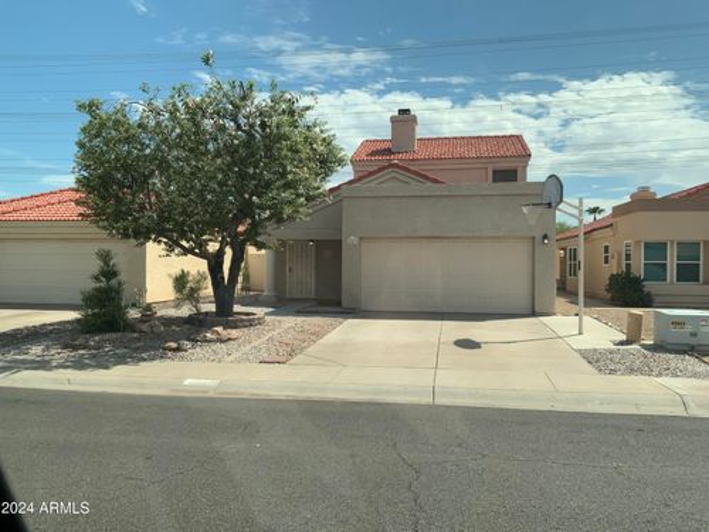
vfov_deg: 48.2
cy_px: 266
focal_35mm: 29
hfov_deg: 61.7
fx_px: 594
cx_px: 354
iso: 16
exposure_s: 1/997
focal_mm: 3
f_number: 1.8
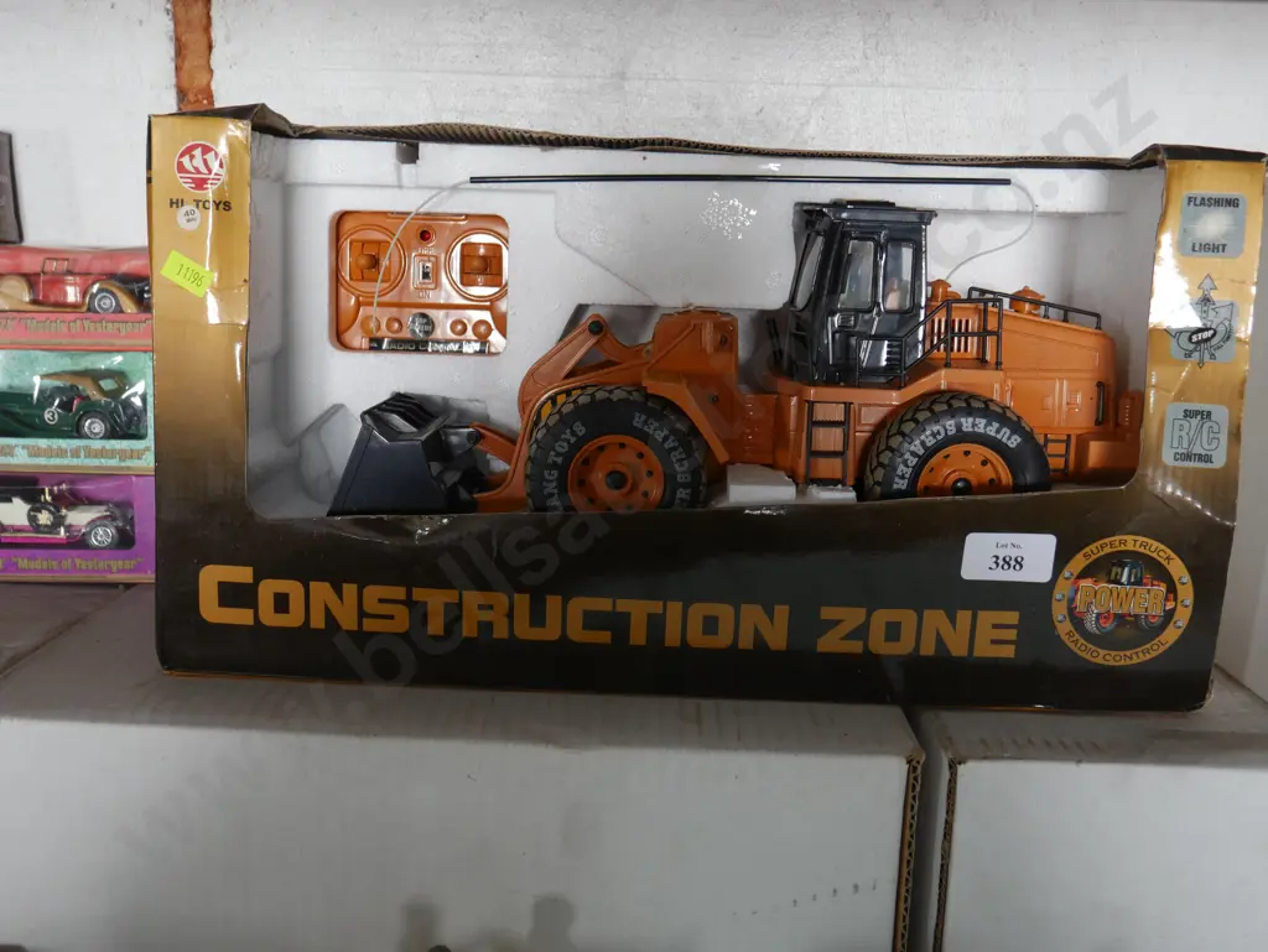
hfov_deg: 51.3
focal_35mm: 36
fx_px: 1319
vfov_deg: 39.7
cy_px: 476
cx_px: 634
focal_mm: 18
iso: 400
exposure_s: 1/60
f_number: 4
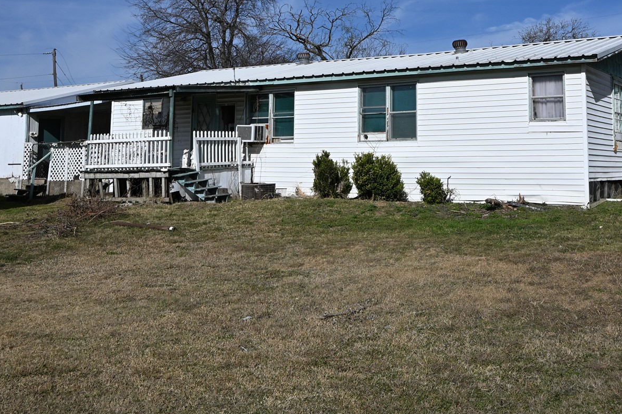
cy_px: 75
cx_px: 407
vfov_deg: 29.7
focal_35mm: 44
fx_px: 760
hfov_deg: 44.0
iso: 100
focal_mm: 16
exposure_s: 1/640
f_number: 9
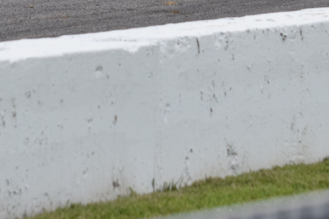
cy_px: -127
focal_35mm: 555
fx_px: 5072
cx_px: 224
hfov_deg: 3.7
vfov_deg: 2.5
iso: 800
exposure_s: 1/2500
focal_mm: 116
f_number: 8
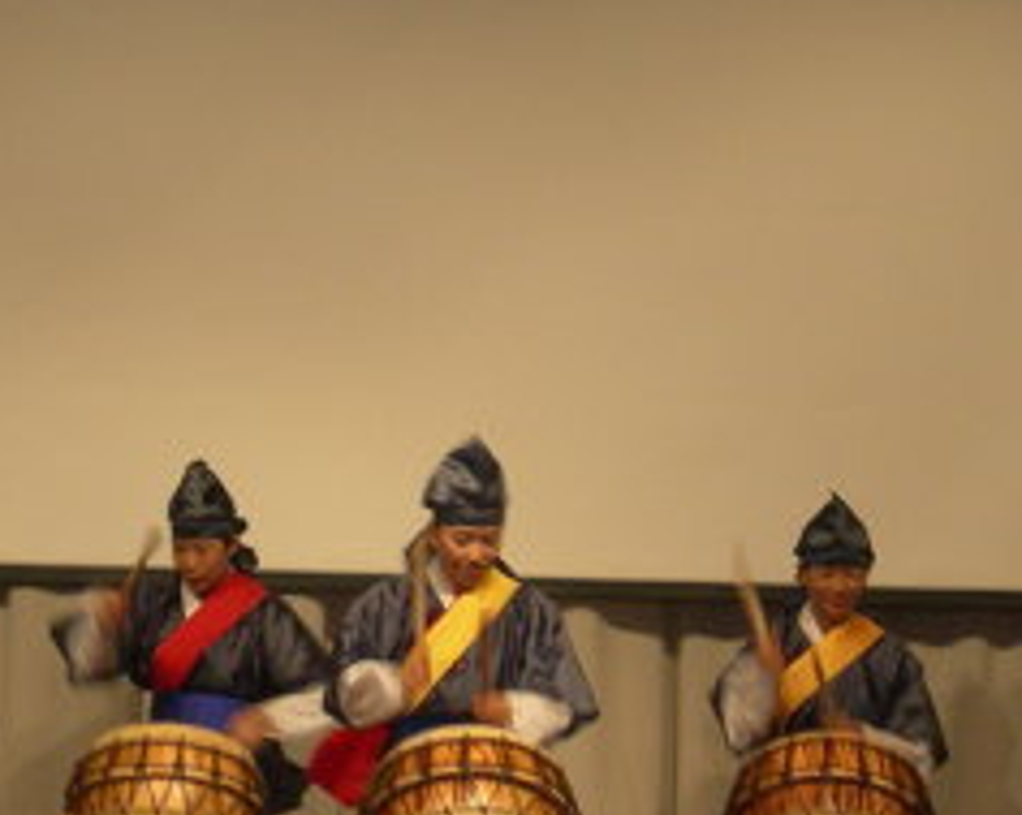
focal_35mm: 243
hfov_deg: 8.0
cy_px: 267
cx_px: 401
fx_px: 7341
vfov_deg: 6.4
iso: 132
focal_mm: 19.1
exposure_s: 1/30
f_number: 4.3
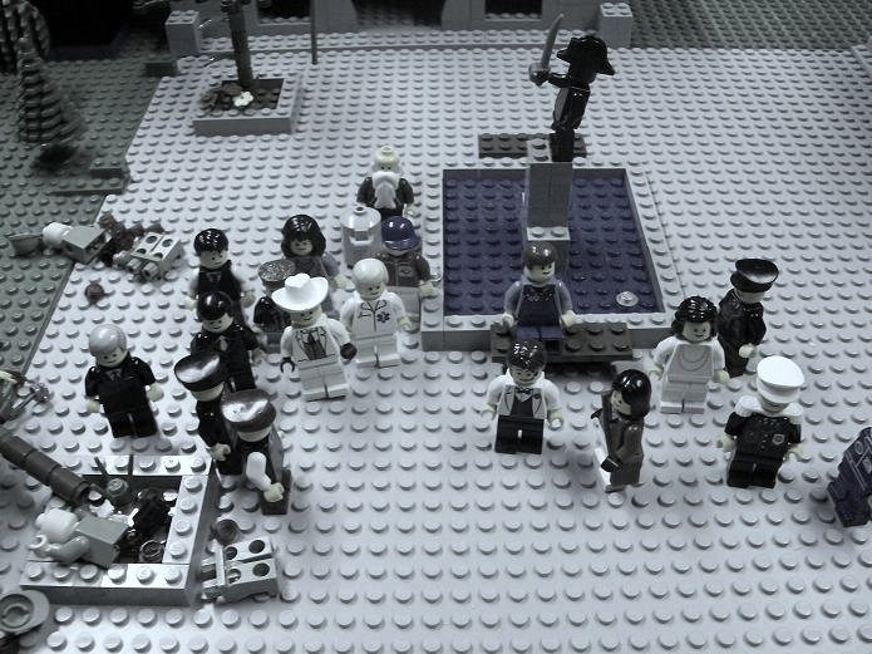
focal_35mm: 36
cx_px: 436
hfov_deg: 51.4
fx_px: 907
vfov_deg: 39.6
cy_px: 327
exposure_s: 1/40
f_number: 2.7
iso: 160
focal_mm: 6
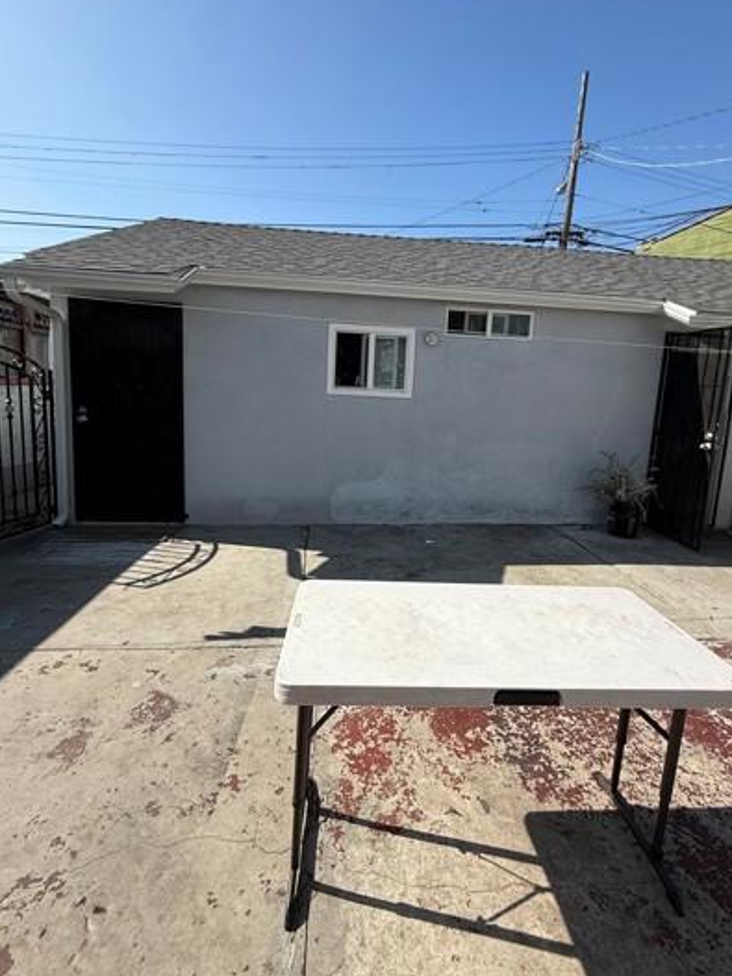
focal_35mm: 17
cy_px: 450
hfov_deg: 74.7
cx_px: 382
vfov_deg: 90.9
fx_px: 480
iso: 50
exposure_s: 1/1961
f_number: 2.2
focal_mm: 2.22
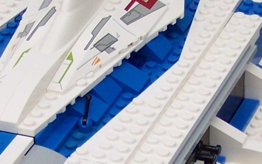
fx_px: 1449
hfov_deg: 10.3
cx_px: 88
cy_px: 203
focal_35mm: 203
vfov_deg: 6.4
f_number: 2.8
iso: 64
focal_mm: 6.3
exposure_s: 1/200
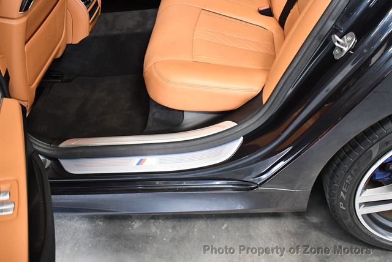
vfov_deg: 36.9
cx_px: 196
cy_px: 131
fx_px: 392
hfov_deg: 53.1
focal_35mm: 36
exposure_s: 1/100
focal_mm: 18
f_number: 3.5
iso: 3200
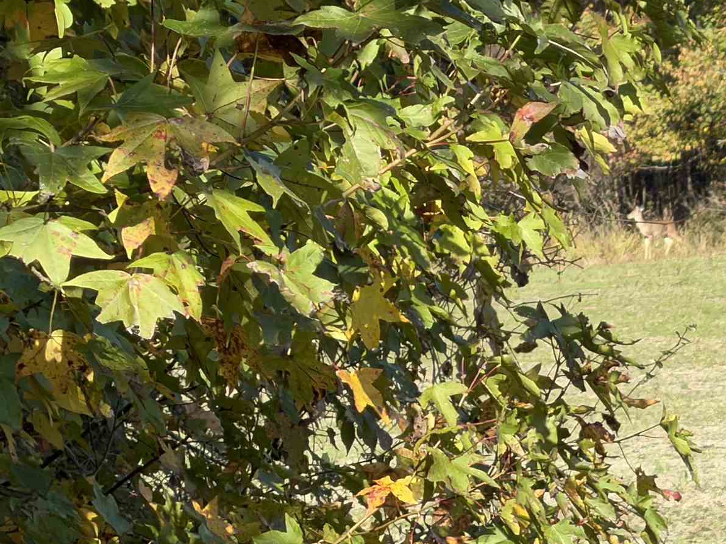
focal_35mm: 516
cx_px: 829
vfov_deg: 2.9
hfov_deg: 3.8
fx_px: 10821
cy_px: 371
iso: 40
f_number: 2.8
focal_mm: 16.89
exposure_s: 1/631
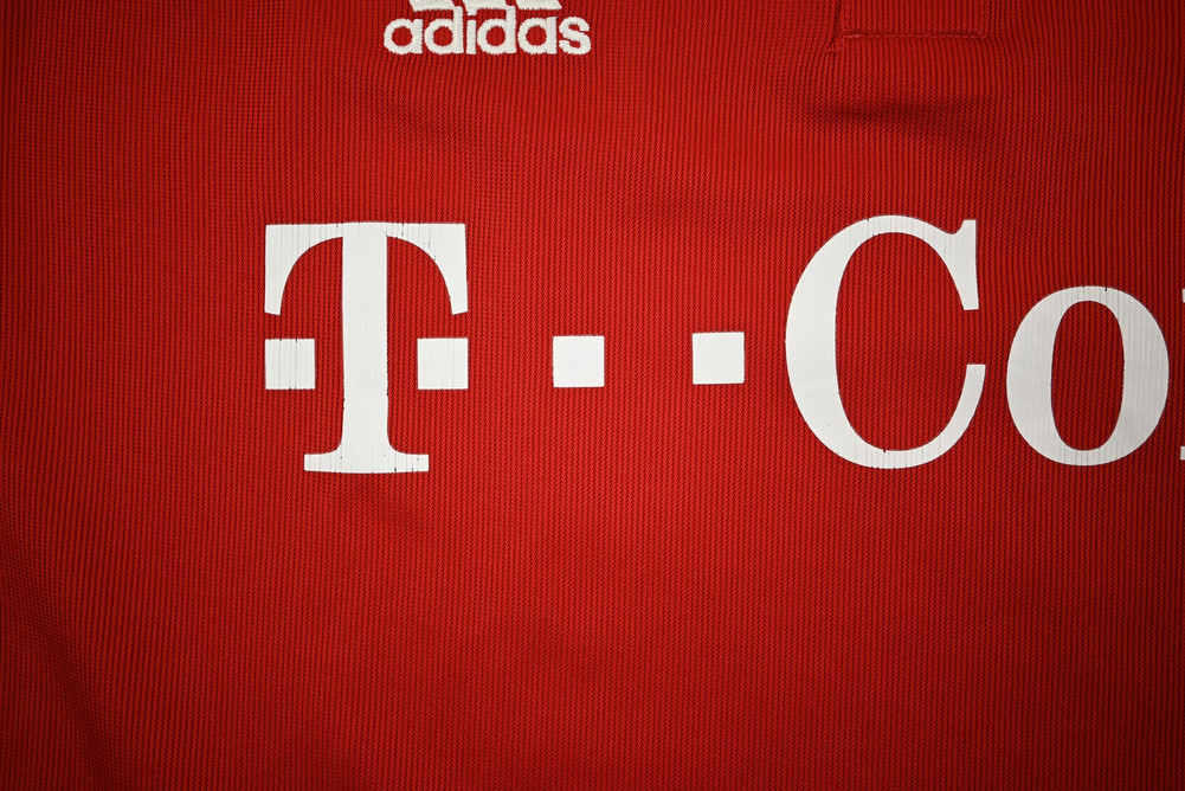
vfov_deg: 41.7
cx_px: 592
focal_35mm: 32
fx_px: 1037
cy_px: 396
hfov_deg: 59.5
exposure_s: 1/125
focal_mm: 31.5
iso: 200
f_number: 4.8
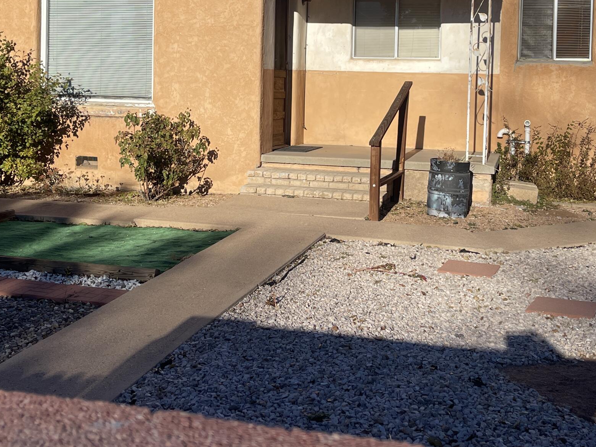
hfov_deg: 39.6
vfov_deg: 29.7
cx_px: 334
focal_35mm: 48
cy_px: 108
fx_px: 826
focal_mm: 5.1
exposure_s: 1/5128
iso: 32
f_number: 1.6
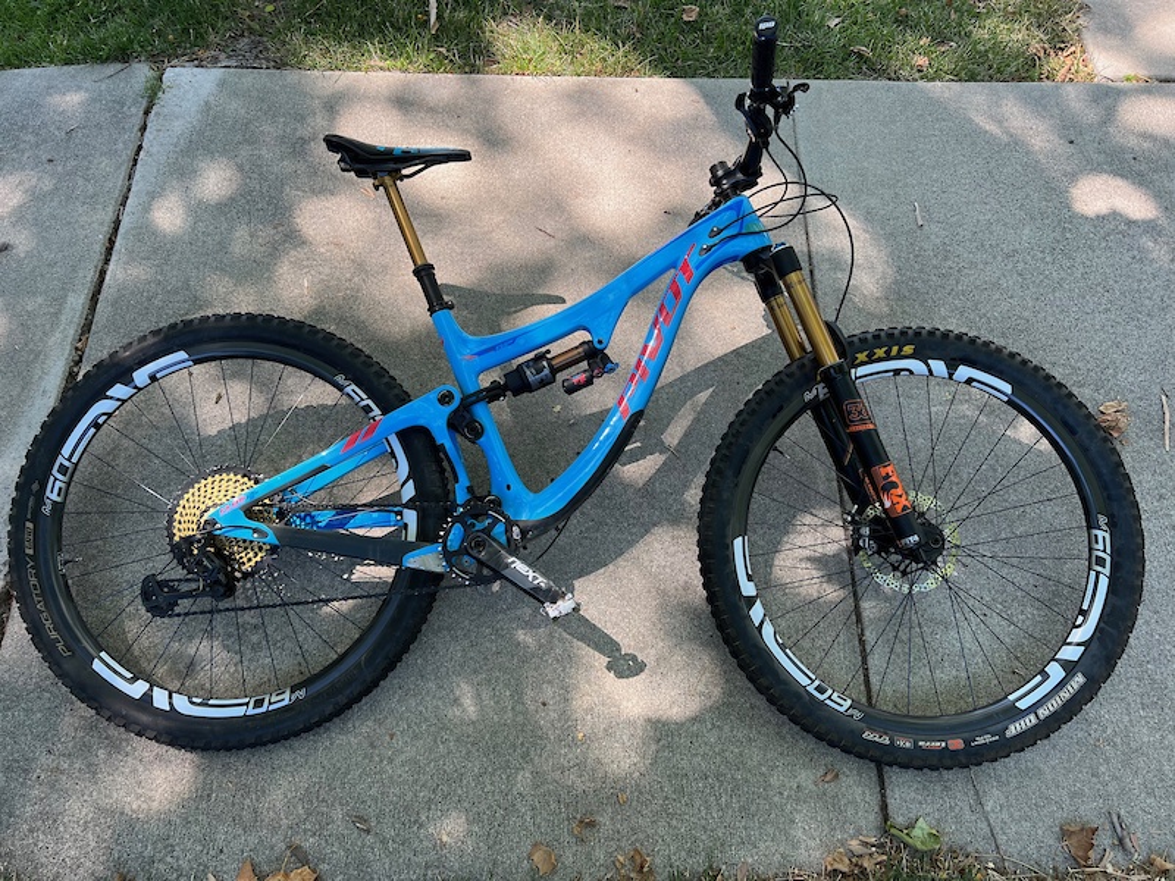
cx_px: 588
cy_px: 440
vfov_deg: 53.1
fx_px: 883
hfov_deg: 67.3
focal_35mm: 26
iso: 50
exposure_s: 1/214
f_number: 1.5
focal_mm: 5.7
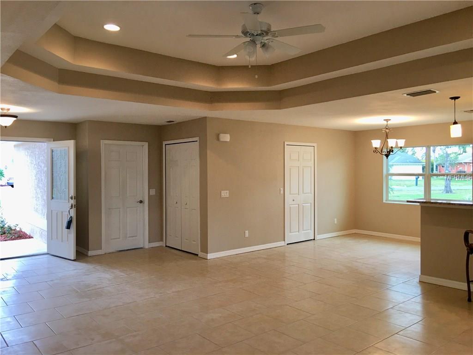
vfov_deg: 48.2
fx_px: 396
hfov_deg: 61.7
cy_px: 178
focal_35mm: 29
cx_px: 236
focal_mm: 4.15
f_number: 2.2
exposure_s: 1/30
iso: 40
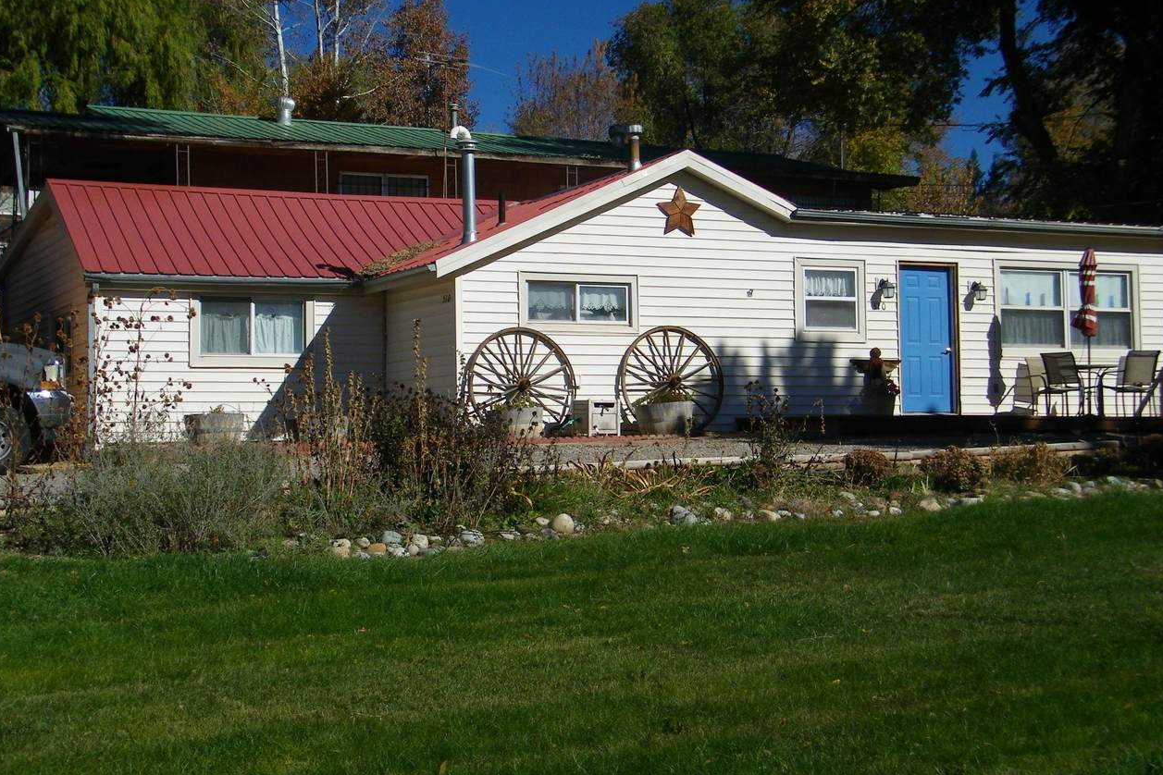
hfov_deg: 36.9
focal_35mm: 54
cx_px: 574
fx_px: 1744
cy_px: 363
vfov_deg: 25.1
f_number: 8
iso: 80
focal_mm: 9.1
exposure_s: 1/500
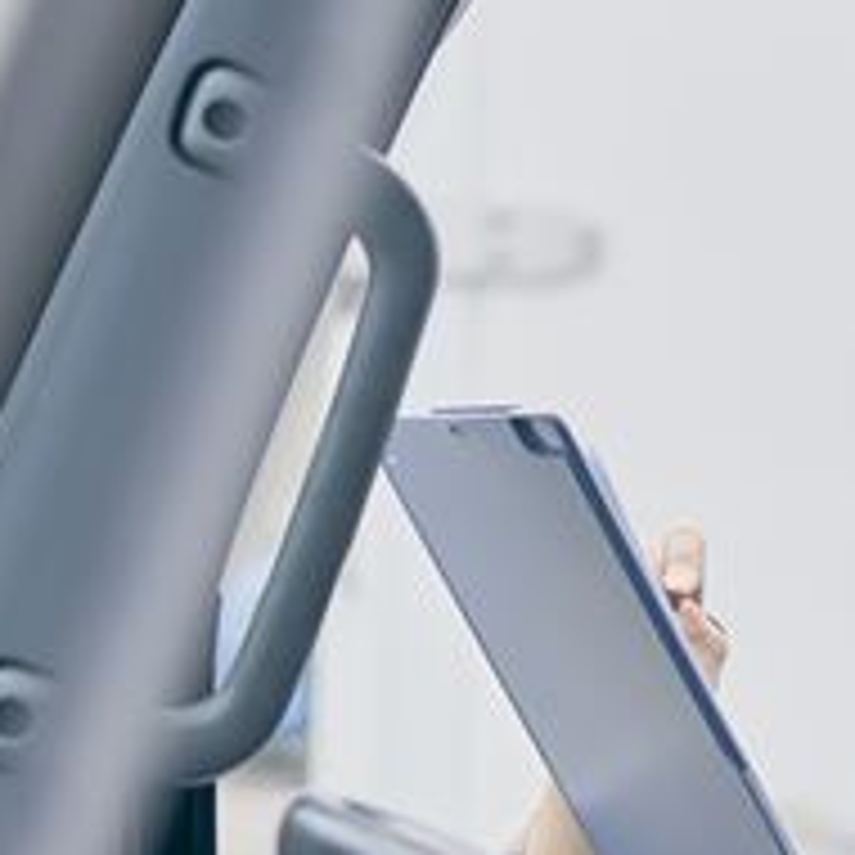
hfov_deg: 7.7
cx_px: 1242
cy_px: 684
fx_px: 6287
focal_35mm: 225
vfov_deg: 7.8
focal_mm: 70
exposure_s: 1/500
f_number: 3.2
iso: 100
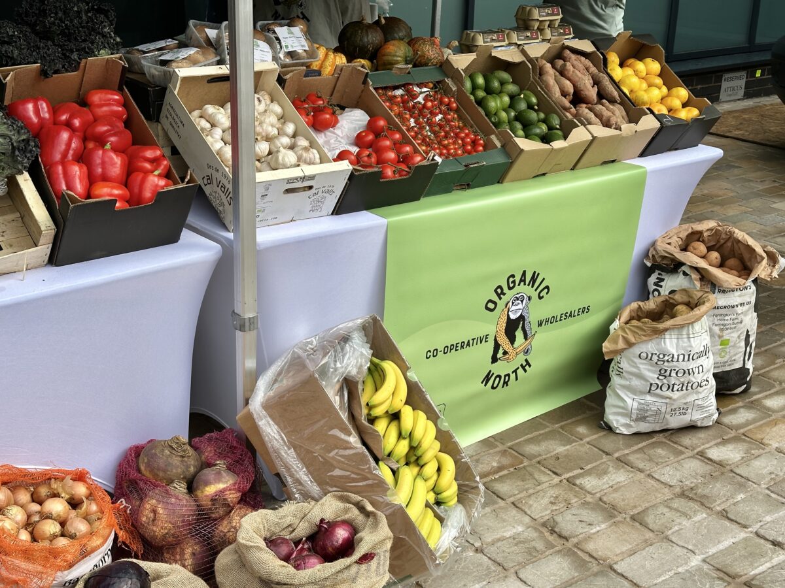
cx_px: 392
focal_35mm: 48
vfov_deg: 30.3
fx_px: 1089
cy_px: 294
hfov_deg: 39.7
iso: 64
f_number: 1.78
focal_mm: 6.86
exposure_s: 1/864
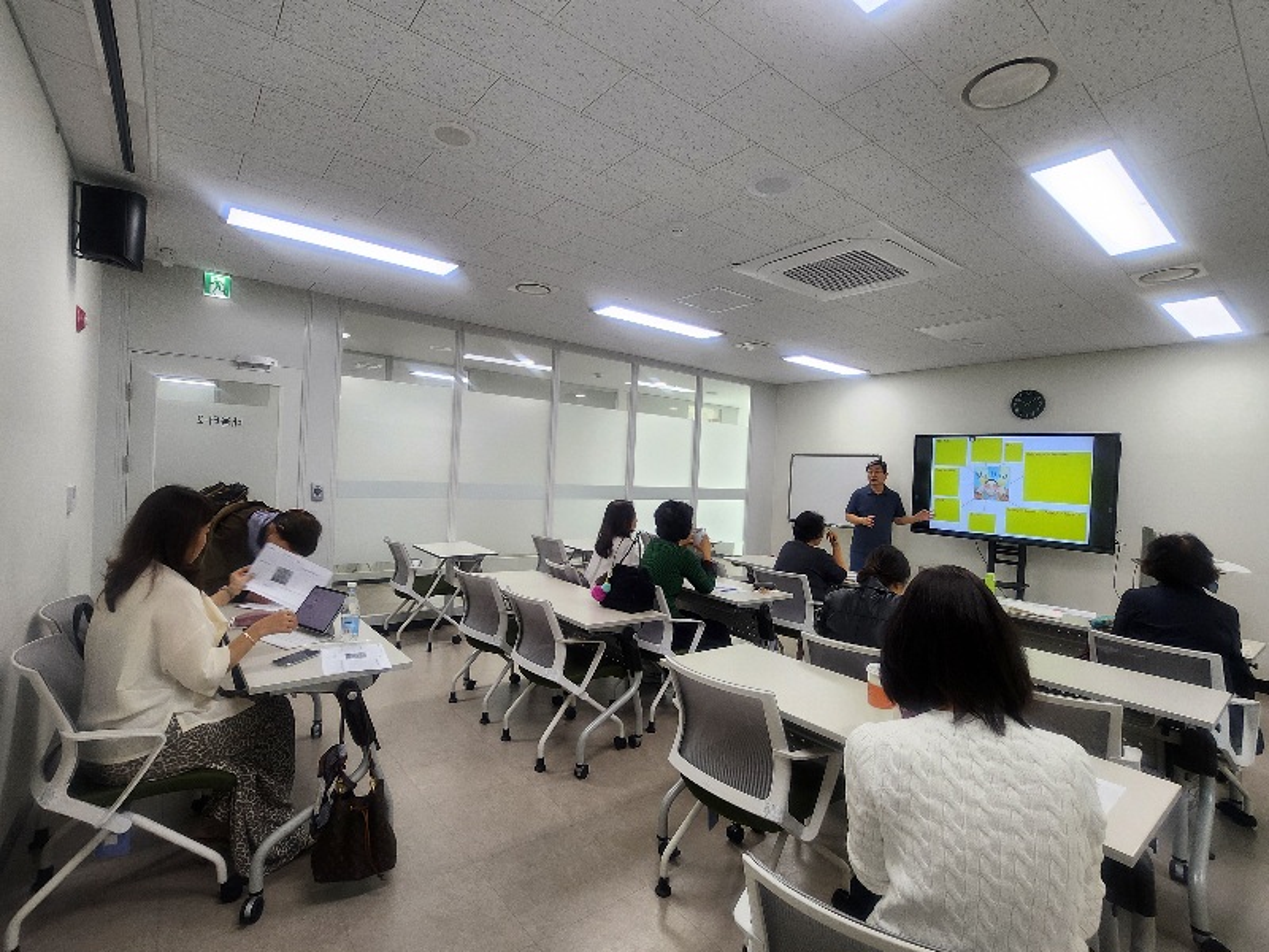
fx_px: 477
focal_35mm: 13
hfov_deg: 106.2
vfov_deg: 89.9
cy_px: 476
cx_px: 634
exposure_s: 1/60.2
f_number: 2.2
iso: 80
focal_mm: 1.7
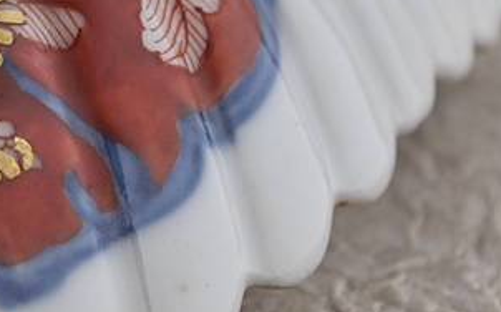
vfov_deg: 4.5
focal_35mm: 293
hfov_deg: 7.1
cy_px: 37
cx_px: -174
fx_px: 3993
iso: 400
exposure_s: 1/15
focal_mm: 55
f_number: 5.6
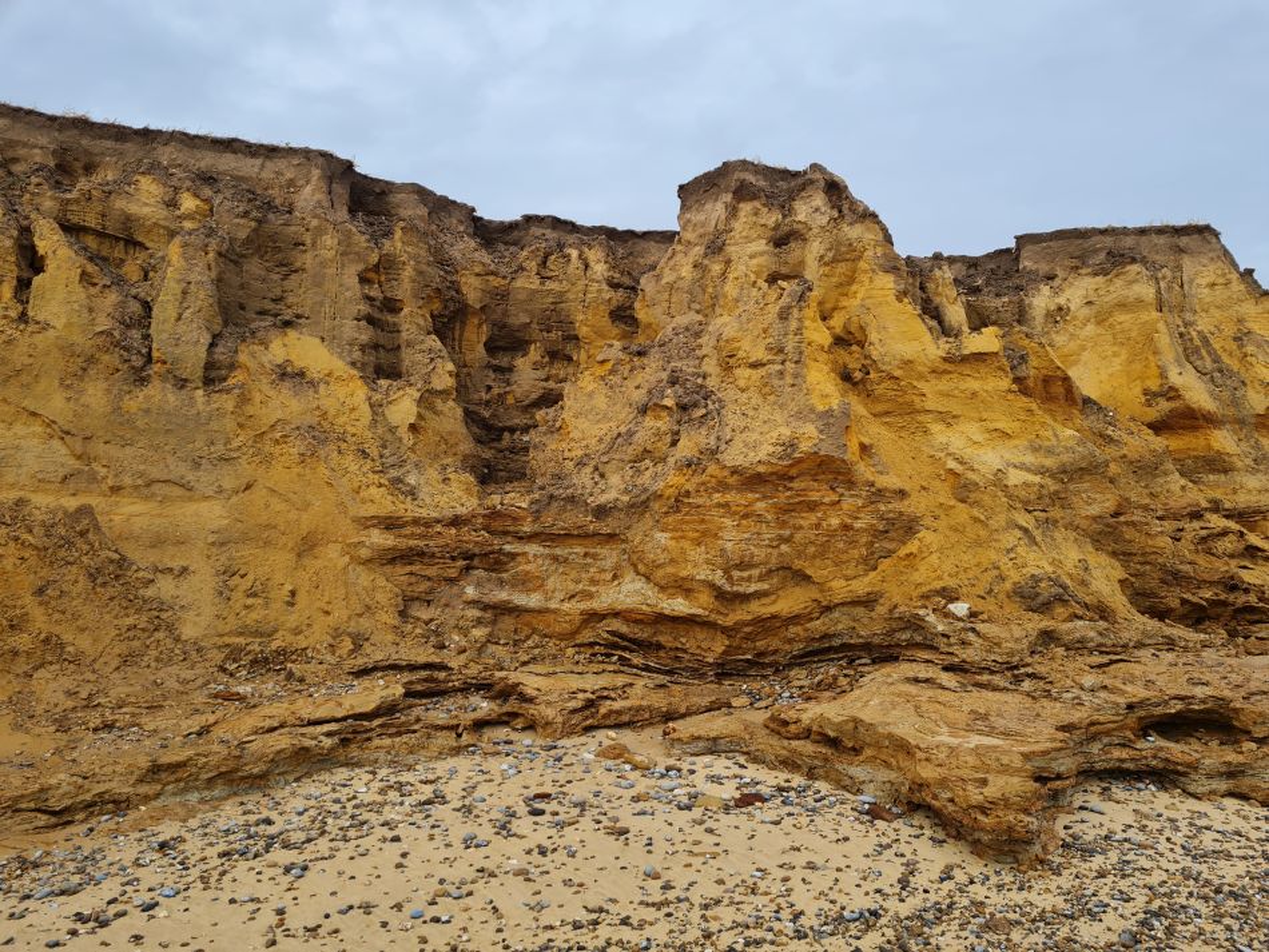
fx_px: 953
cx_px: 634
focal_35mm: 26
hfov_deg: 67.3
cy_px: 476
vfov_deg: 53.1
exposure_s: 1/1088
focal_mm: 5.4
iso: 50
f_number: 1.8
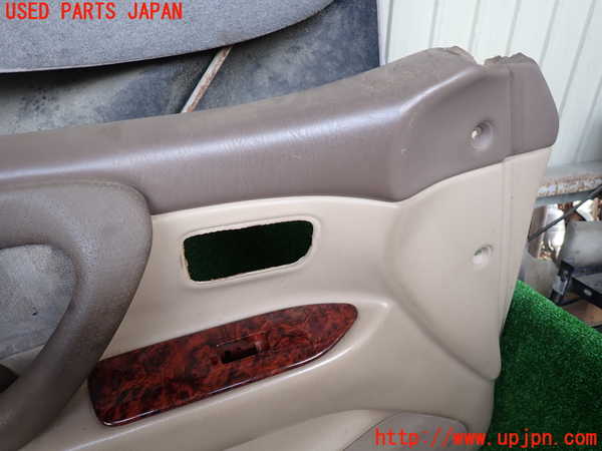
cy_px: 226
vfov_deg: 54.9
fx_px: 435
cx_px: 301
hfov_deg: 69.4
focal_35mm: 25
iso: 100
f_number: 2
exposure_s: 1/80
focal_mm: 4.5
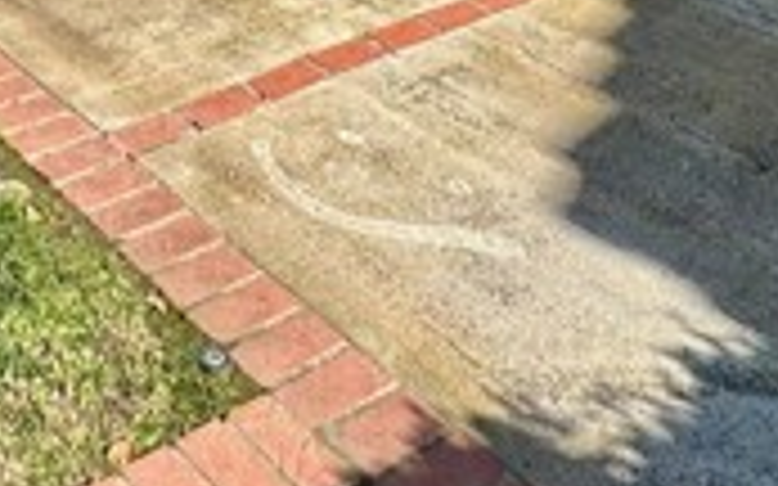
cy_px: -432
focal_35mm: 55
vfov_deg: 17.9
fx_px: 1166
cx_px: 36
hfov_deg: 34.2
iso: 50
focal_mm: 2.22
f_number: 2.2
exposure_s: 1/1217
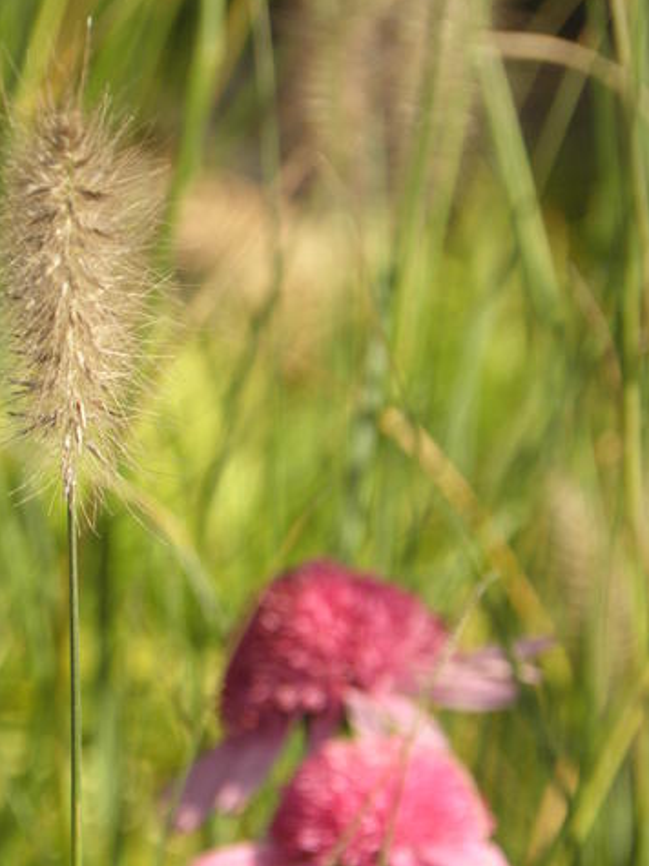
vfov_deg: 5.3
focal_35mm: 376
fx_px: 9404
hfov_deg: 4.0
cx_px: 230
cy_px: 516
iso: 100
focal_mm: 49.7
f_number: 4.5
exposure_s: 1/320
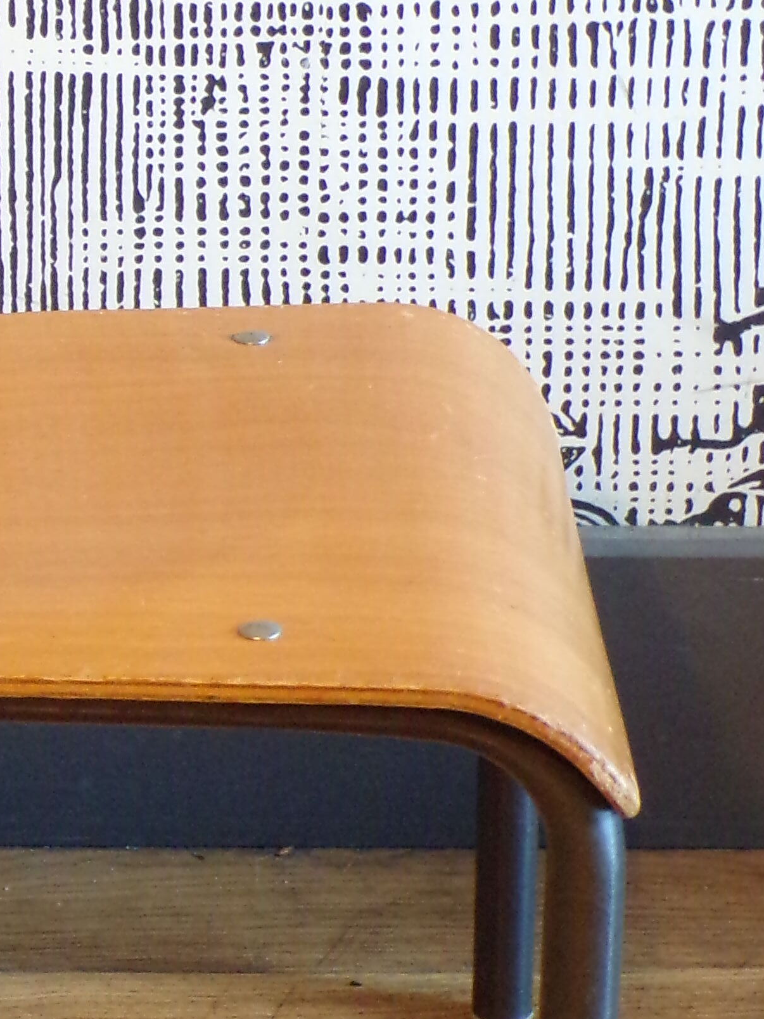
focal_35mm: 106
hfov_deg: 13.6
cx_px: -158
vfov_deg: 18.5
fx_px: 3119
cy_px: 489
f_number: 3.3
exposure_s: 1/14
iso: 400
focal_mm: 6.6
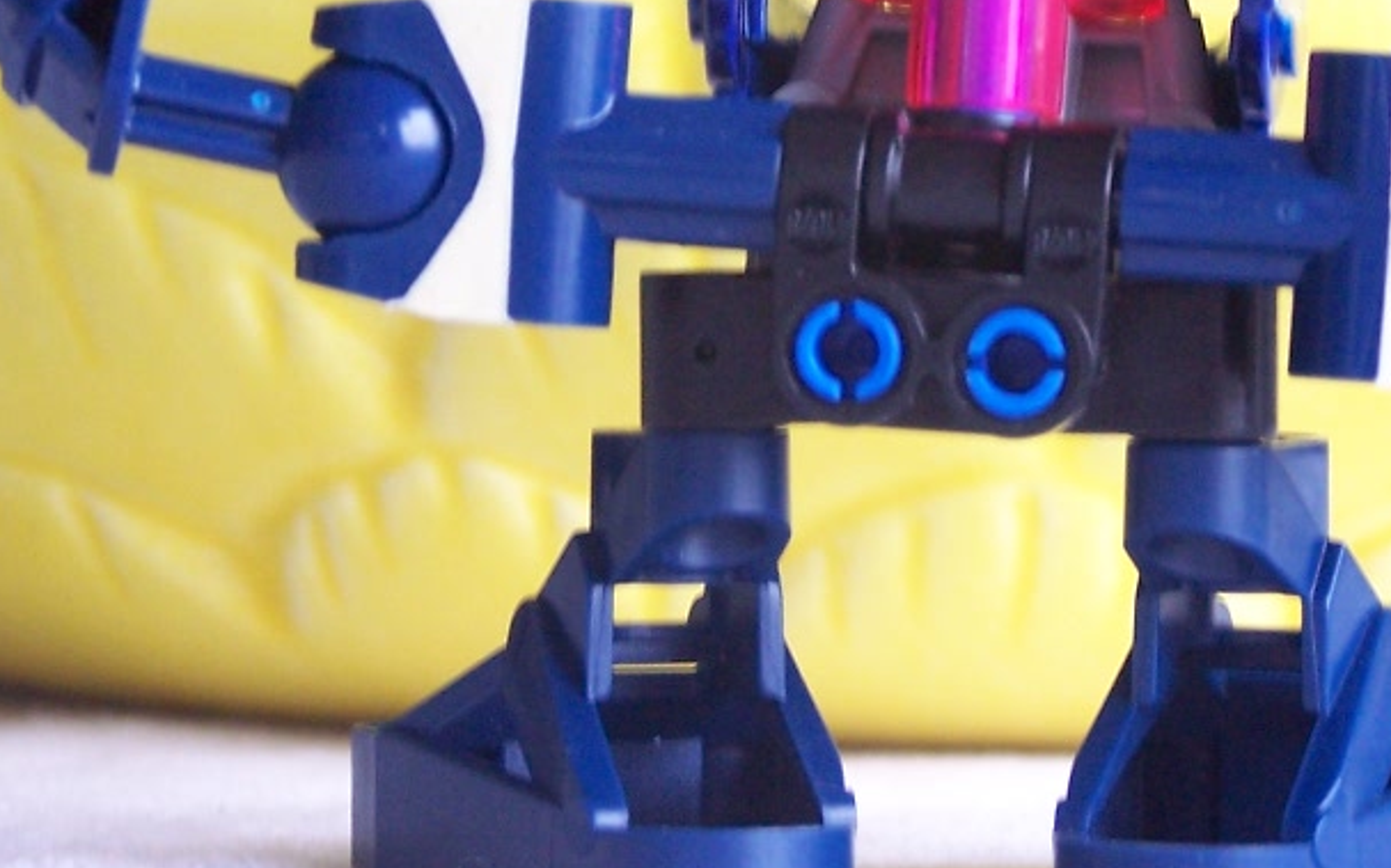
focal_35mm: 220
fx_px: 8338
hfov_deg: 9.5
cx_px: 953
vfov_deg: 6.0
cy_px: 66
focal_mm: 17.5
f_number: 3.2
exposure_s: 1/8
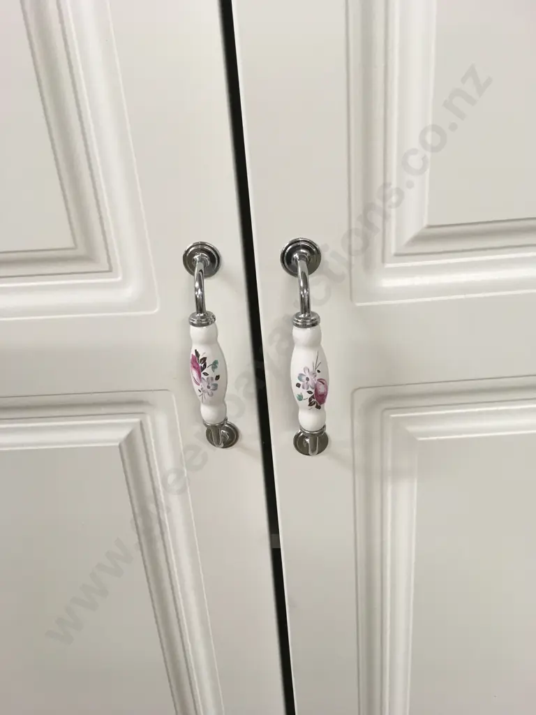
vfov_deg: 61.7
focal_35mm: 29
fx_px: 599
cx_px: 268
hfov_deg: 48.2
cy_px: 358
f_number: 2.2
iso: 50
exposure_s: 1/33
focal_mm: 4.15
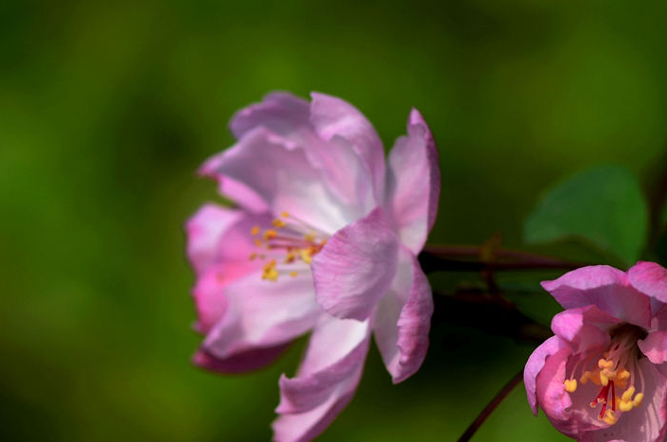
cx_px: 318
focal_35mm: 335
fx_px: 6195
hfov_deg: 6.2
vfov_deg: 4.1
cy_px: 252
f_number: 5.6
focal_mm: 105
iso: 140
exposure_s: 1/750
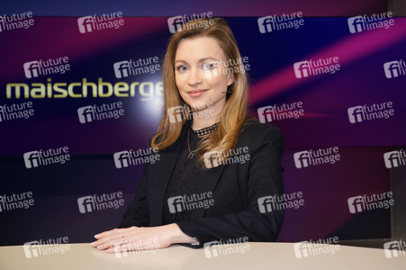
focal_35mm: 42
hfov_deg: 46.4
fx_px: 473
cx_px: 203
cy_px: 135
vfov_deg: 31.8
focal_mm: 42
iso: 2000
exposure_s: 1/160
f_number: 5
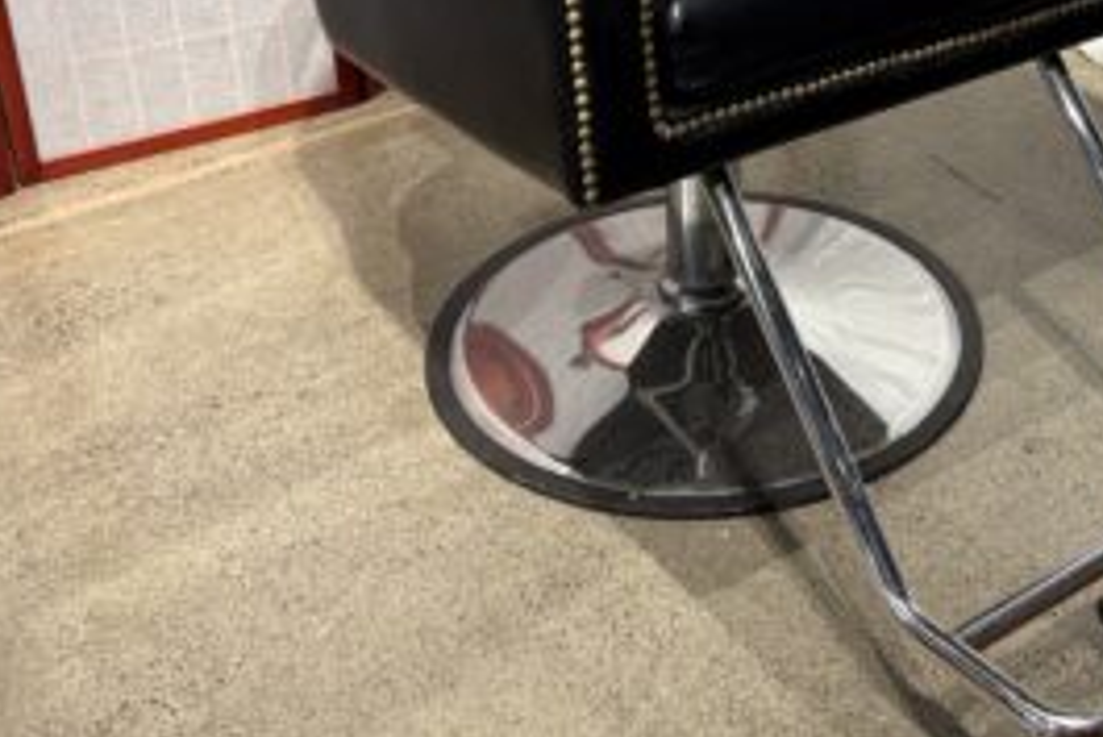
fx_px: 1563
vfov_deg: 25.6
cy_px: 65
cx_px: 795
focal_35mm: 51
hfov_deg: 38.1
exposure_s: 1/120
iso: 100
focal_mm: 5.96
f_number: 1.6
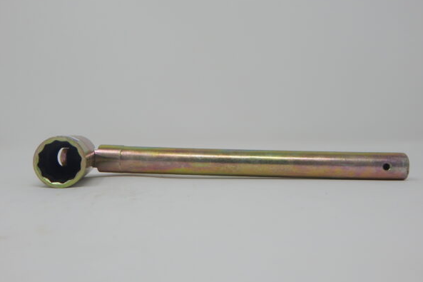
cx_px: 213
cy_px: 134
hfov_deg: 48.5
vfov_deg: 33.4
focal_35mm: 40
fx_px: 470
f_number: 3.4
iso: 125
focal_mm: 6.8
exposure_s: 1/200
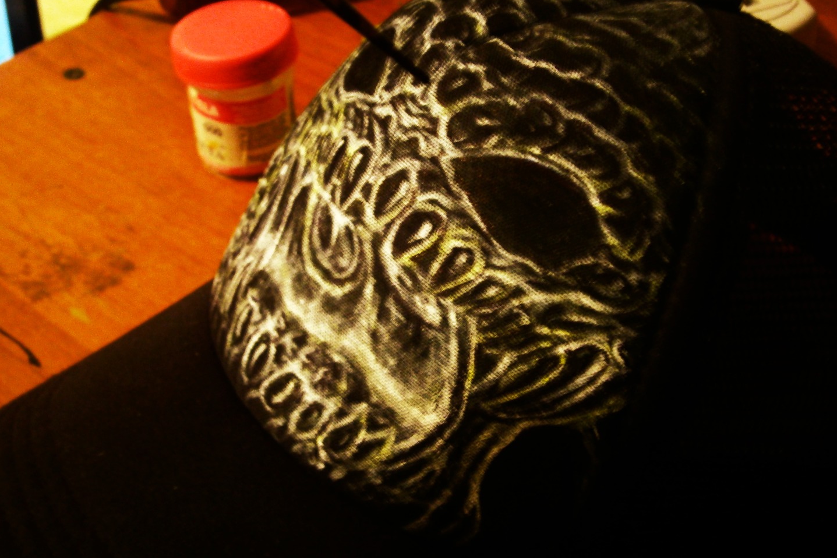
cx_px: 419
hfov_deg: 40.3
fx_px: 1139
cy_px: 306
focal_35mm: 49
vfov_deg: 27.5
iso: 250
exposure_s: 1/2
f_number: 3.4
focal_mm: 8.3
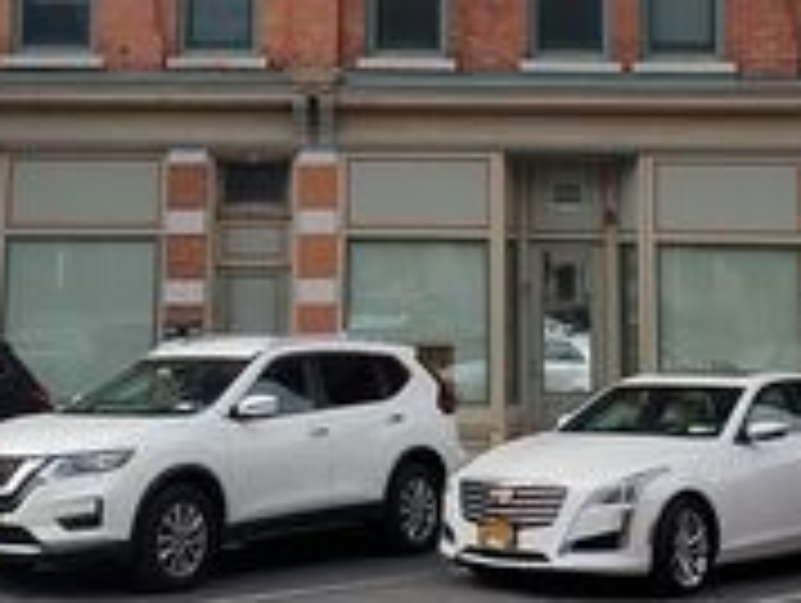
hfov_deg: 26.6
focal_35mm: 73
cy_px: -20
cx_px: 410
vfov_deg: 19.5
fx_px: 1691
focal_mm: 4.3
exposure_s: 1/1513
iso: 50
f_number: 2.4
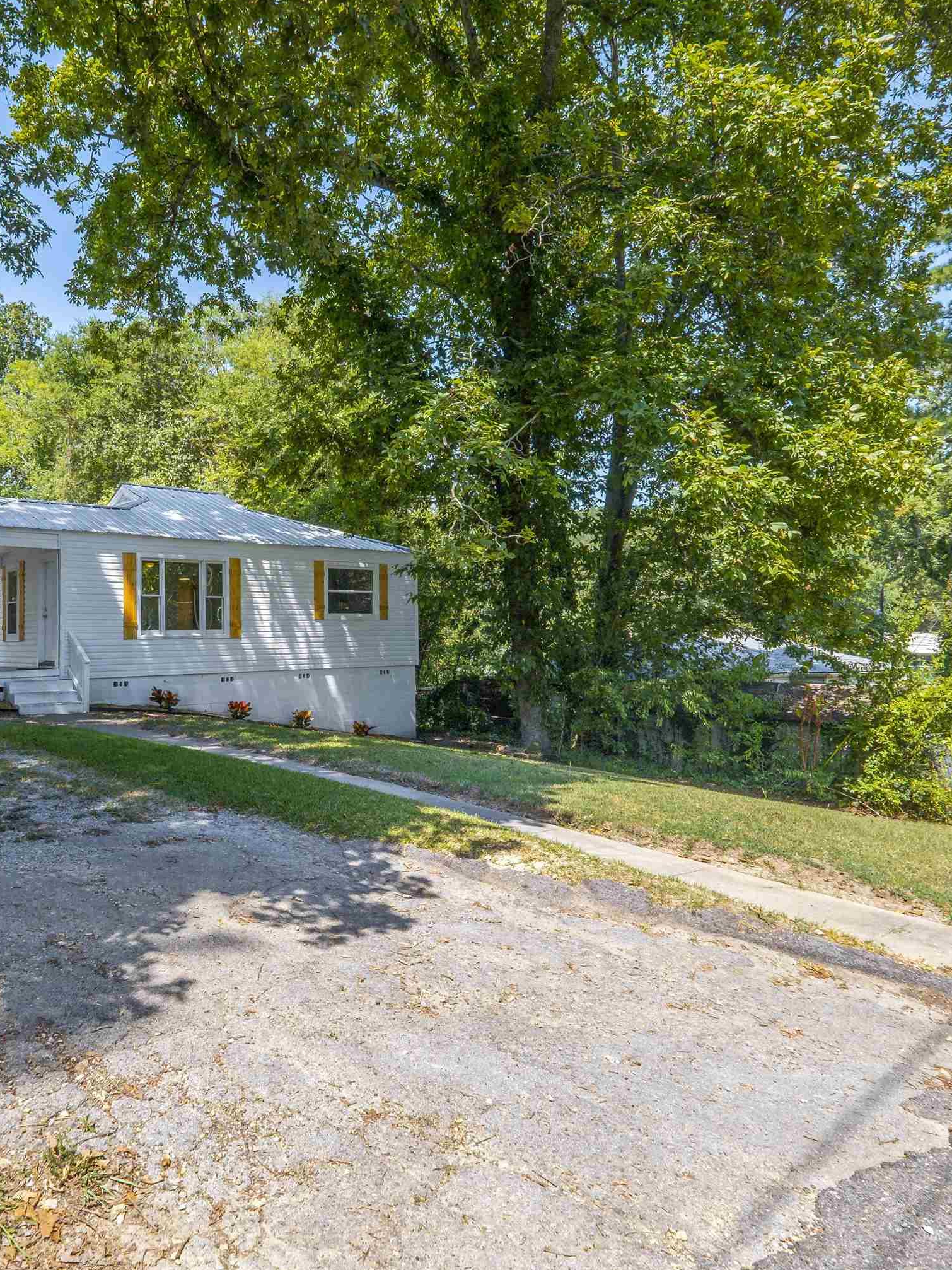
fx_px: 807
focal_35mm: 22
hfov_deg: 59.7
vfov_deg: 76.4
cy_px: 640
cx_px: 319
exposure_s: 1/500
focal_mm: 10
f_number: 8
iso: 800
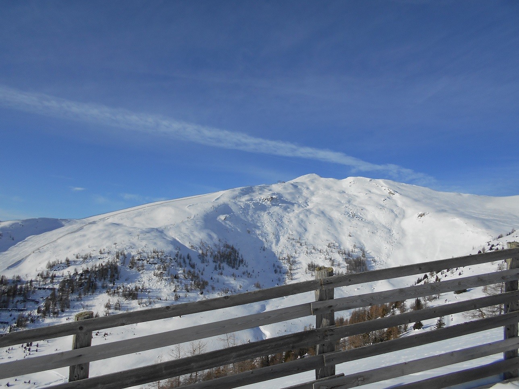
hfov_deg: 67.3
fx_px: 390
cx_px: 260
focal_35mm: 26
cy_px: 194
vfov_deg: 53.1
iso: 80
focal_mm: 4.6
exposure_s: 1/2000
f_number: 3.2
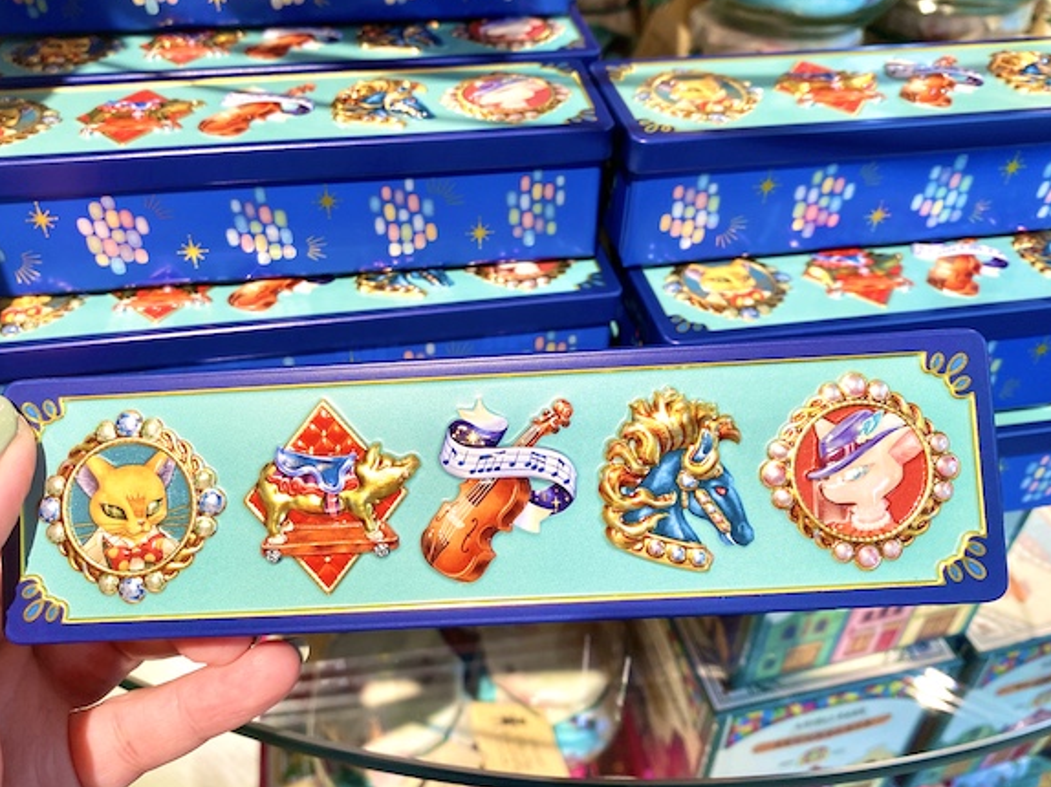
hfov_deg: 61.6
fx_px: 880
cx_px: 482
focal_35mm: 29
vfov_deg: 48.1
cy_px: 355
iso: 125
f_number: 1.8
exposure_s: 1/120
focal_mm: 4.25
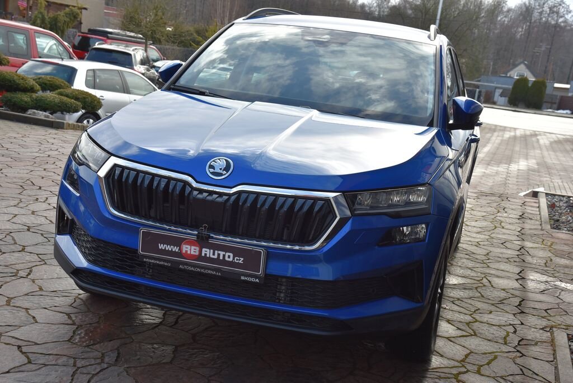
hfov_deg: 39.6
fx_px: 796
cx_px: 286
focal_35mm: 50
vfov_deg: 27.0
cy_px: 192
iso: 500
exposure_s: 1/250
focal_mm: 50
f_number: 8
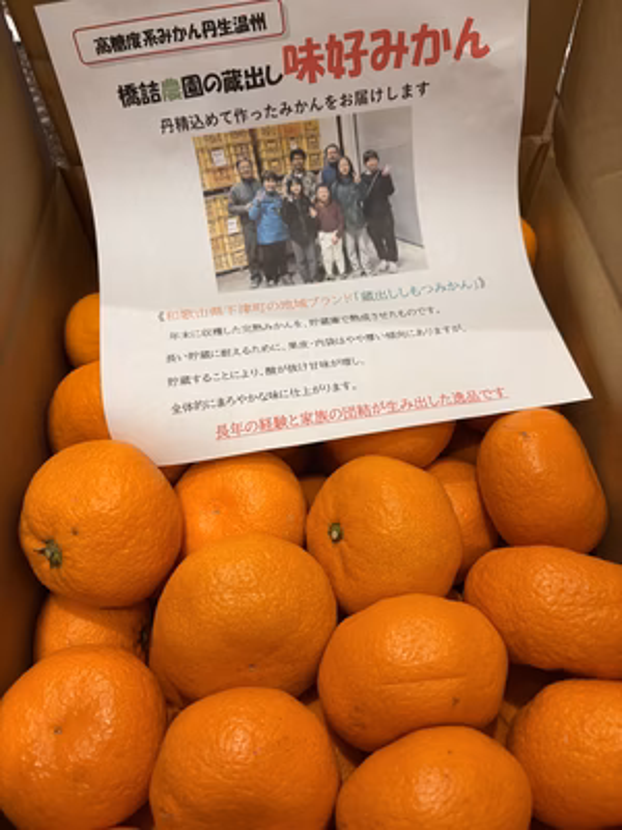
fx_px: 623
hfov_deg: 53.1
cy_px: 415
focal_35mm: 26
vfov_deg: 67.3
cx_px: 311
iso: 160
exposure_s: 1/50
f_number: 1.6
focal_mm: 5.96
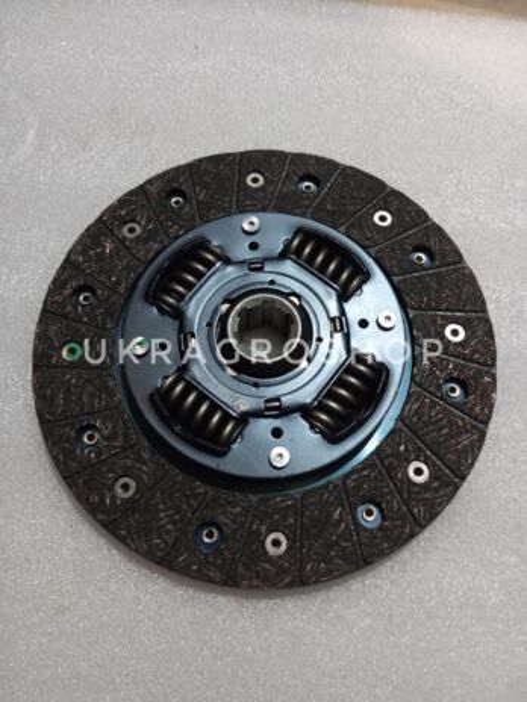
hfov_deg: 49.7
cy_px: 351
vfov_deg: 63.4
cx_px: 264
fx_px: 568
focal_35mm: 28
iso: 1462
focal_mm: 4.22
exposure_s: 1/20
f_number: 1.8
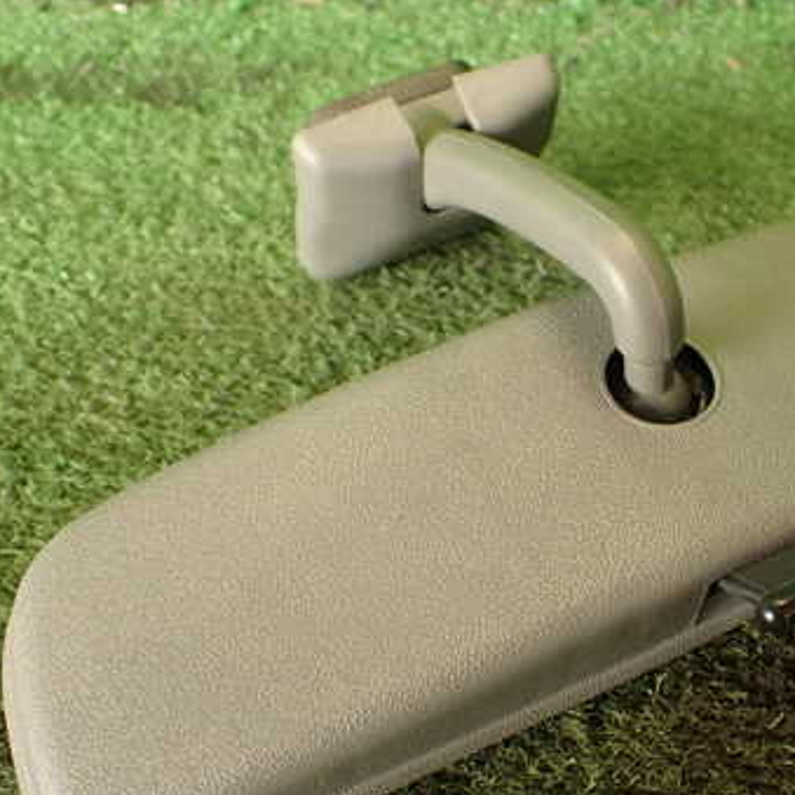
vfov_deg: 33.9
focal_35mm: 50
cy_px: 469
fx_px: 1299
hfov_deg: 33.5
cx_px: 568
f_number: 2.4
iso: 200
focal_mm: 5.79
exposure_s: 1/60
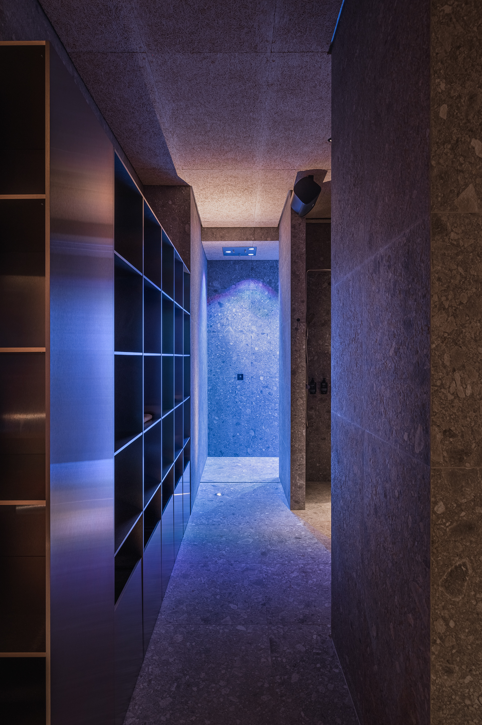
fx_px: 382
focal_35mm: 19
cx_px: 241
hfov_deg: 64.5
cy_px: 362
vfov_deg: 86.9
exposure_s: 1/1.67
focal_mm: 19
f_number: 13
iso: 200
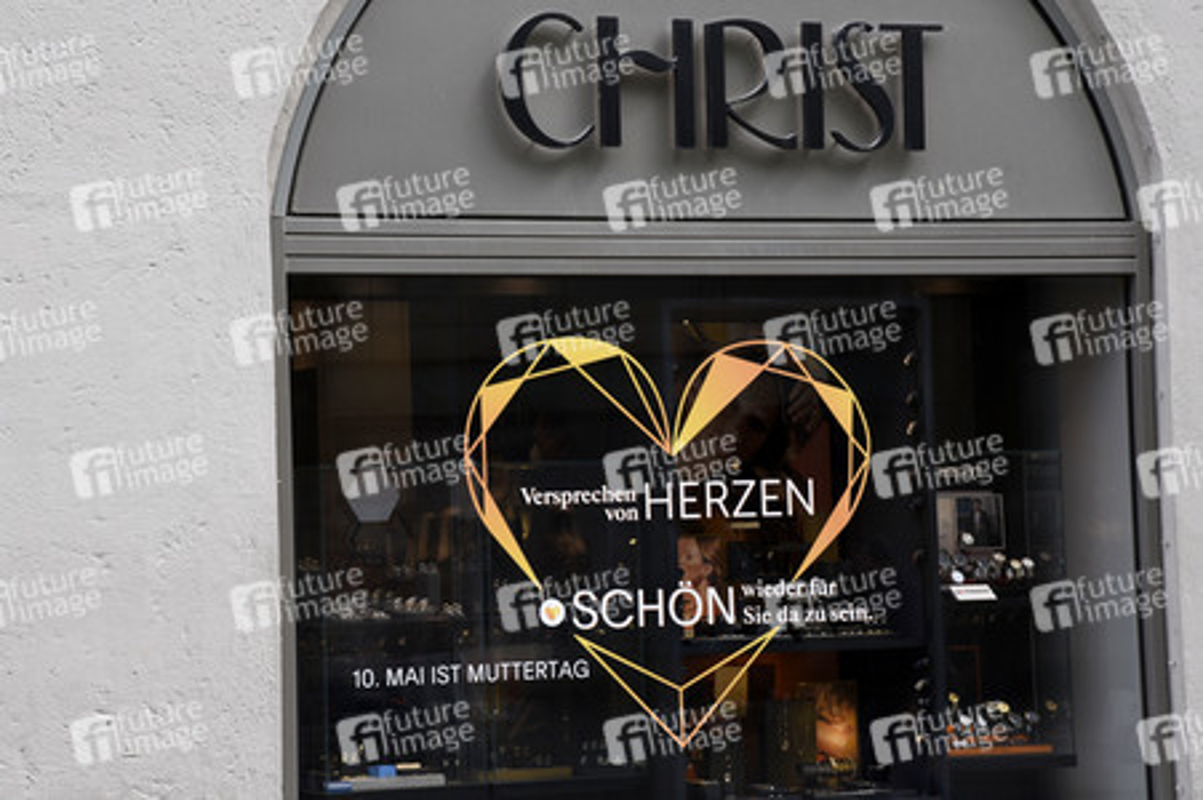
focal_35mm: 112
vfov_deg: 12.2
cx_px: 602
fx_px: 3740
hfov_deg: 18.3
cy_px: 400
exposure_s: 1/160
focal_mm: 112
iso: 320
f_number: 10
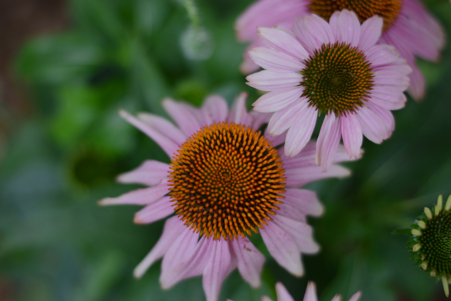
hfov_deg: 27.0
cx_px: 226
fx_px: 940
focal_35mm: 75
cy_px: 150
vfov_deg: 18.2
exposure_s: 1/320
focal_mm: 50
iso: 100
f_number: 1.8
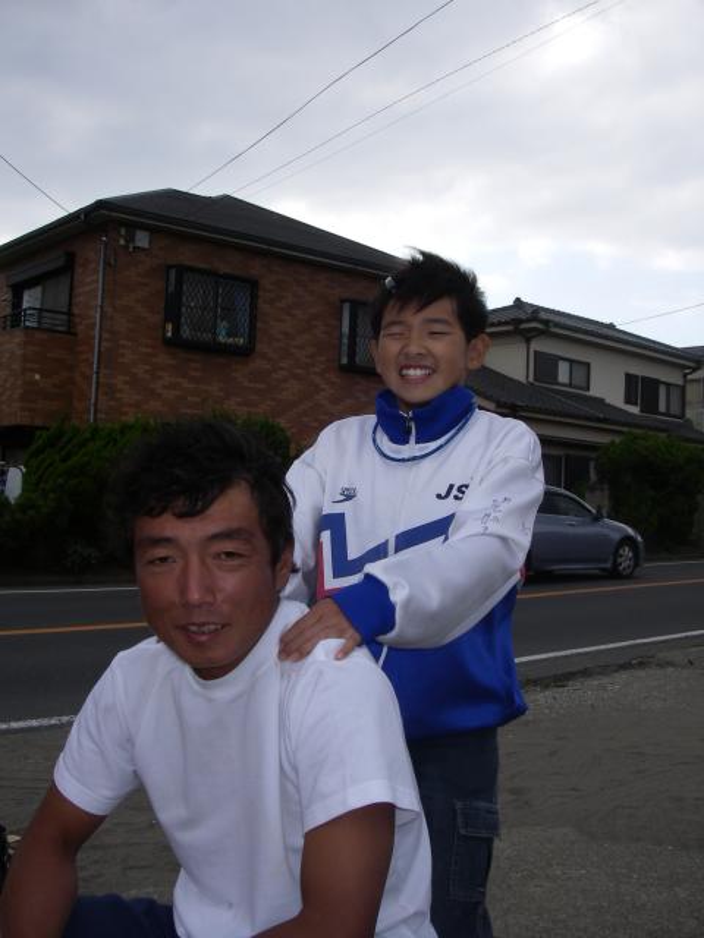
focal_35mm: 38
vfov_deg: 49.0
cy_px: 469
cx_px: 352
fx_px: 1030
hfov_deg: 37.7
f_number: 6.6
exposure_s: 1/160
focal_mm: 6.3
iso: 80
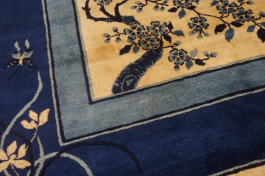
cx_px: 136
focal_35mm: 46
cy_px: 67
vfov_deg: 29.1
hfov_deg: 42.8
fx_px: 338
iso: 800
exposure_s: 1/60
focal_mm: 24
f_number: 4
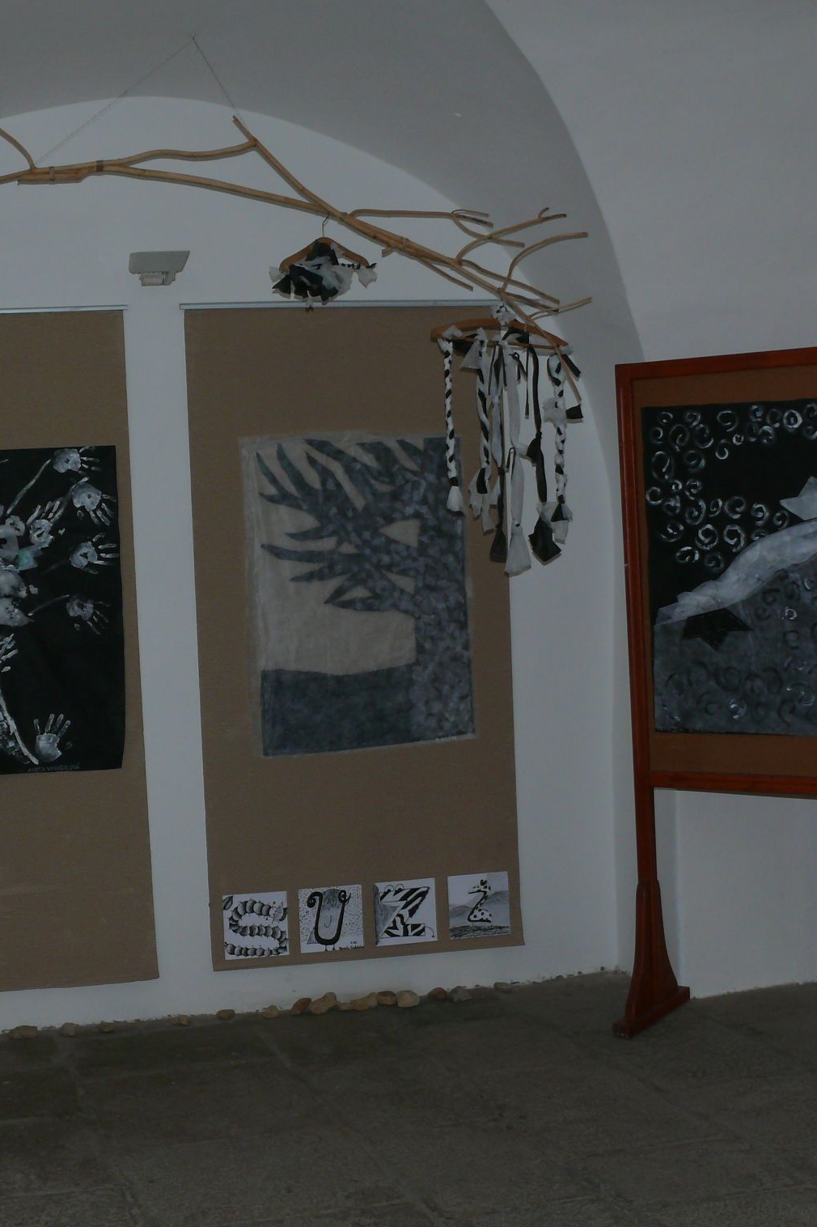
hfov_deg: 25.8
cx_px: 256
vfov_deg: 38.2
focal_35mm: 52
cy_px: 614
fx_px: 1771
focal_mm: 7.9
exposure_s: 1/30
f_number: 4
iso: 100
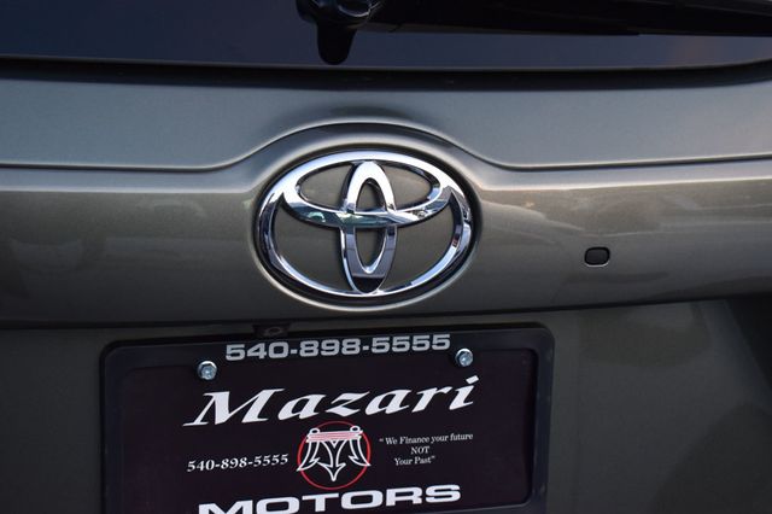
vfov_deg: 22.6
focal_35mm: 60
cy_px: 257
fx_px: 1286
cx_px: 386
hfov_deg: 33.4
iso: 1250
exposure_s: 1/15
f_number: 6.3
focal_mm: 40
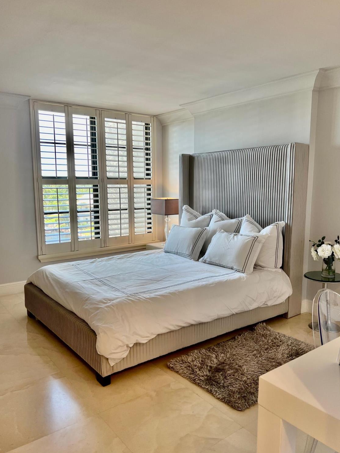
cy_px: 230
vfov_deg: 65.3
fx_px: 354
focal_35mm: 27
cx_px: 166
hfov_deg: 51.3
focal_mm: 5.7
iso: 64
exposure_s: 1/158
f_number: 1.5
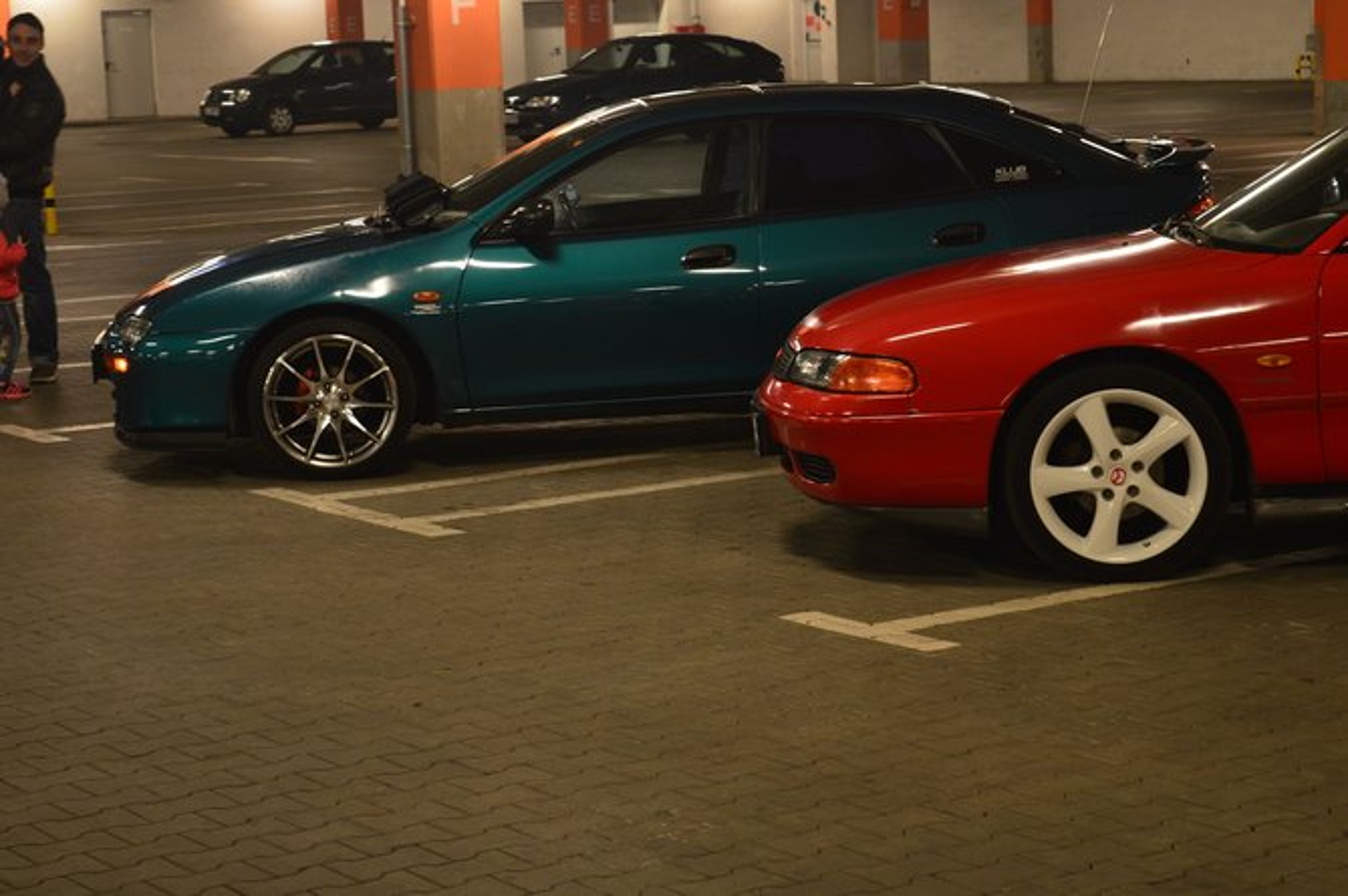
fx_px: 3087
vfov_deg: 16.5
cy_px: 448
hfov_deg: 24.6
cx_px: 674
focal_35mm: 82
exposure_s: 1/15
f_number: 6.3
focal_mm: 55
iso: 800
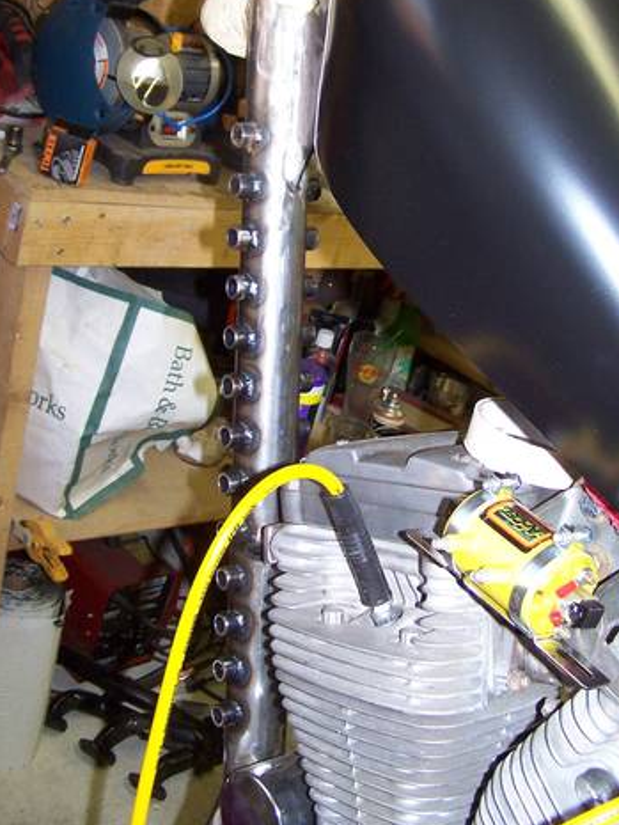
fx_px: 1168
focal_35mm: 49
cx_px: 337
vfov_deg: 38.8
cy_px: 337
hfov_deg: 29.7
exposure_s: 1/60
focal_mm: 6.3
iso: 140
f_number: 2.8
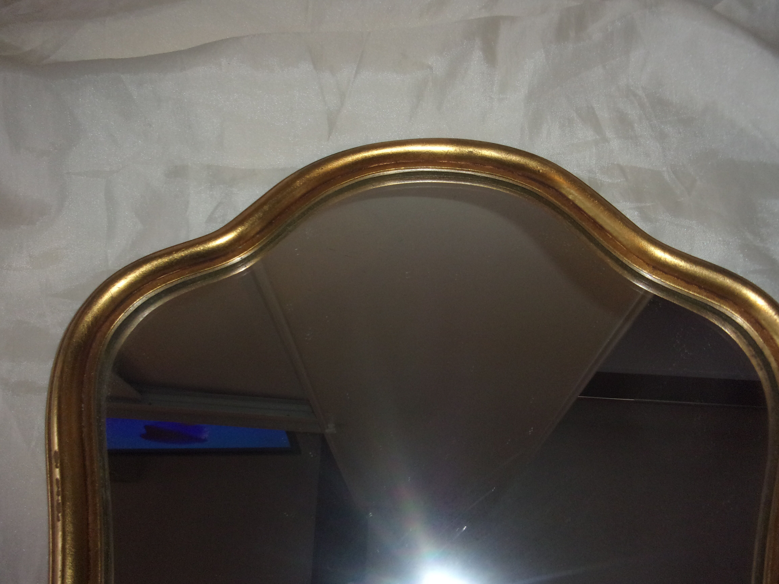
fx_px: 630
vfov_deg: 49.7
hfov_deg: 63.4
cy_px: 292
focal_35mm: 28
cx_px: 390
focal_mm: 5.1
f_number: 3.9
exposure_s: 1/34
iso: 200
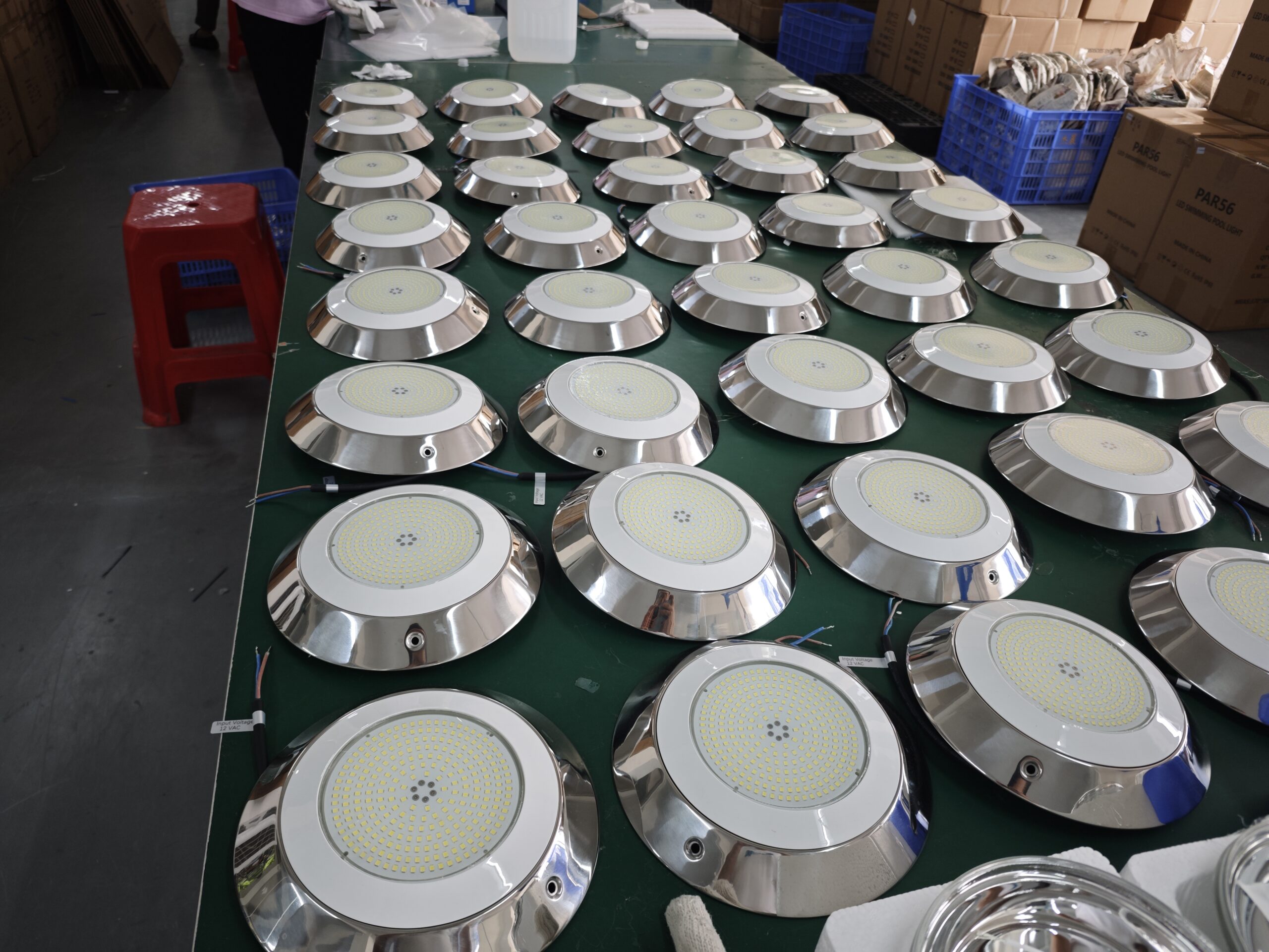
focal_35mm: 23
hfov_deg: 73.9
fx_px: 843
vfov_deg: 58.9
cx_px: 634
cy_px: 476
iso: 125
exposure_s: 1/100
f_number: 1.6
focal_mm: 6.55
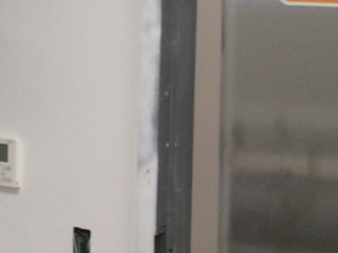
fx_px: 1405
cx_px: -380
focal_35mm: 144
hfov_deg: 11.9
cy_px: -13
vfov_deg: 10.2
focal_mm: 4.12
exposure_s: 1/30
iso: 50
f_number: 2.2
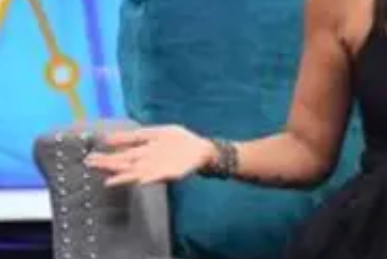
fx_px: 4583
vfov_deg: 3.2
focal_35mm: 426
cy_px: 29
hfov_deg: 4.8
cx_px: 111
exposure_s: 1/400
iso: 1000
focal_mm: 66
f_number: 5.6
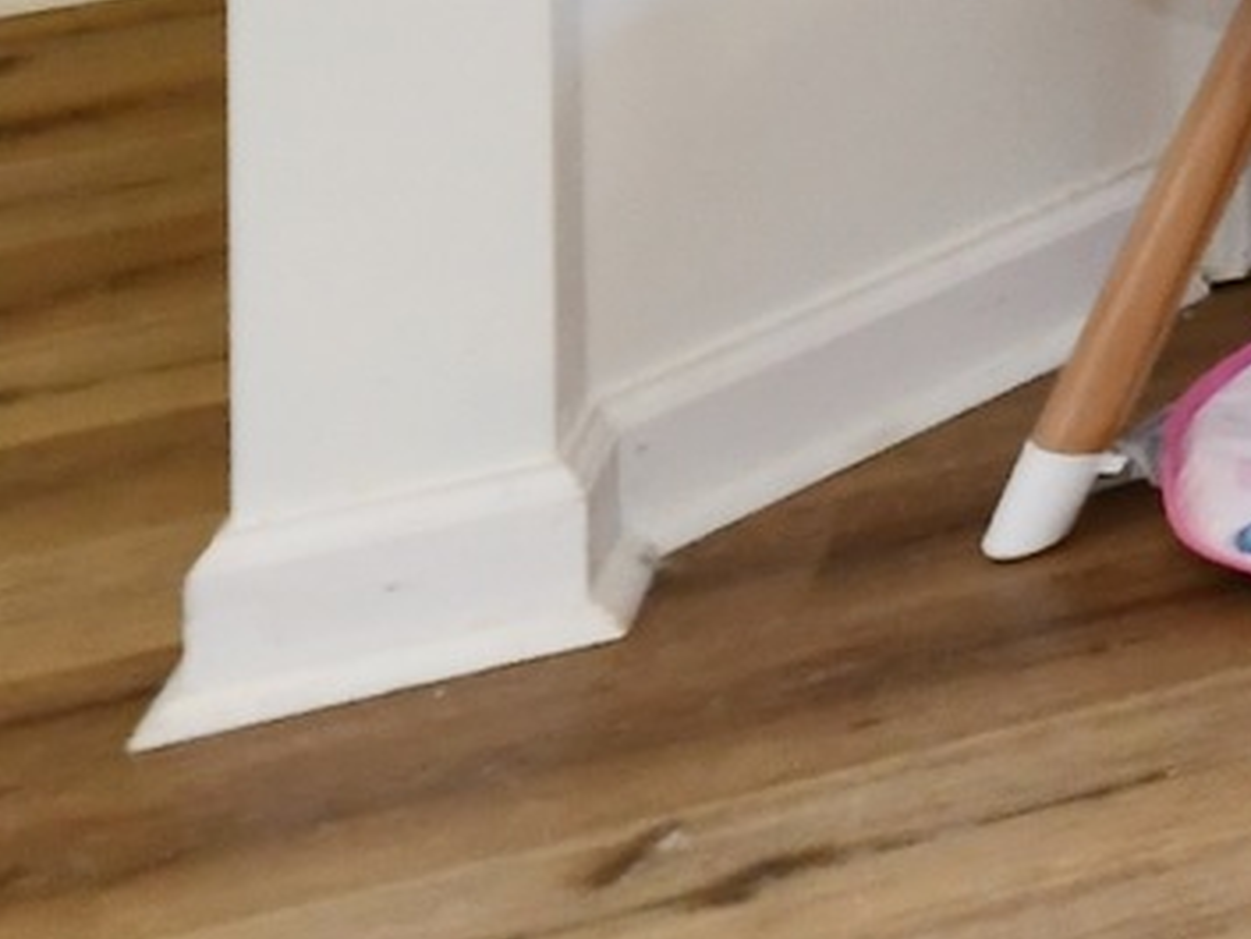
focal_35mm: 117
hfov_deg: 8.2
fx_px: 4230
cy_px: -1761
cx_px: 4986
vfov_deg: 9.9
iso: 640
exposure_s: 1/60
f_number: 6.3
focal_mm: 14
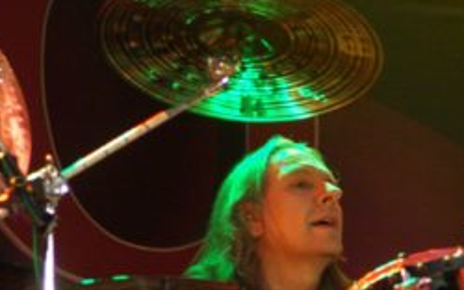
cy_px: 217
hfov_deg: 5.8
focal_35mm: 362
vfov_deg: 3.6
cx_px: 246
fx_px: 4576
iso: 3200
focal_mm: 130
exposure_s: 1/60
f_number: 4
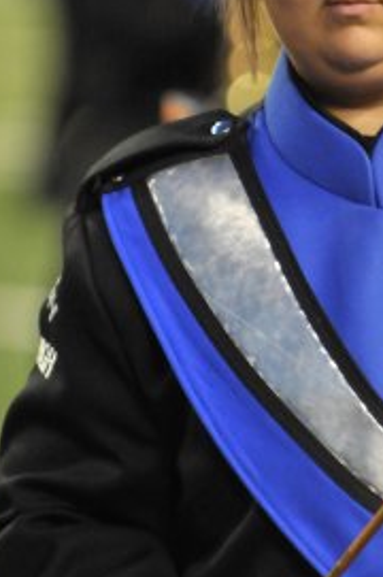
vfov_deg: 3.1
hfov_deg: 2.1
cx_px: 399
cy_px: 287
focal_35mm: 665
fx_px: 10639
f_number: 2.8
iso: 1600
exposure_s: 1/320
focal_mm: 200
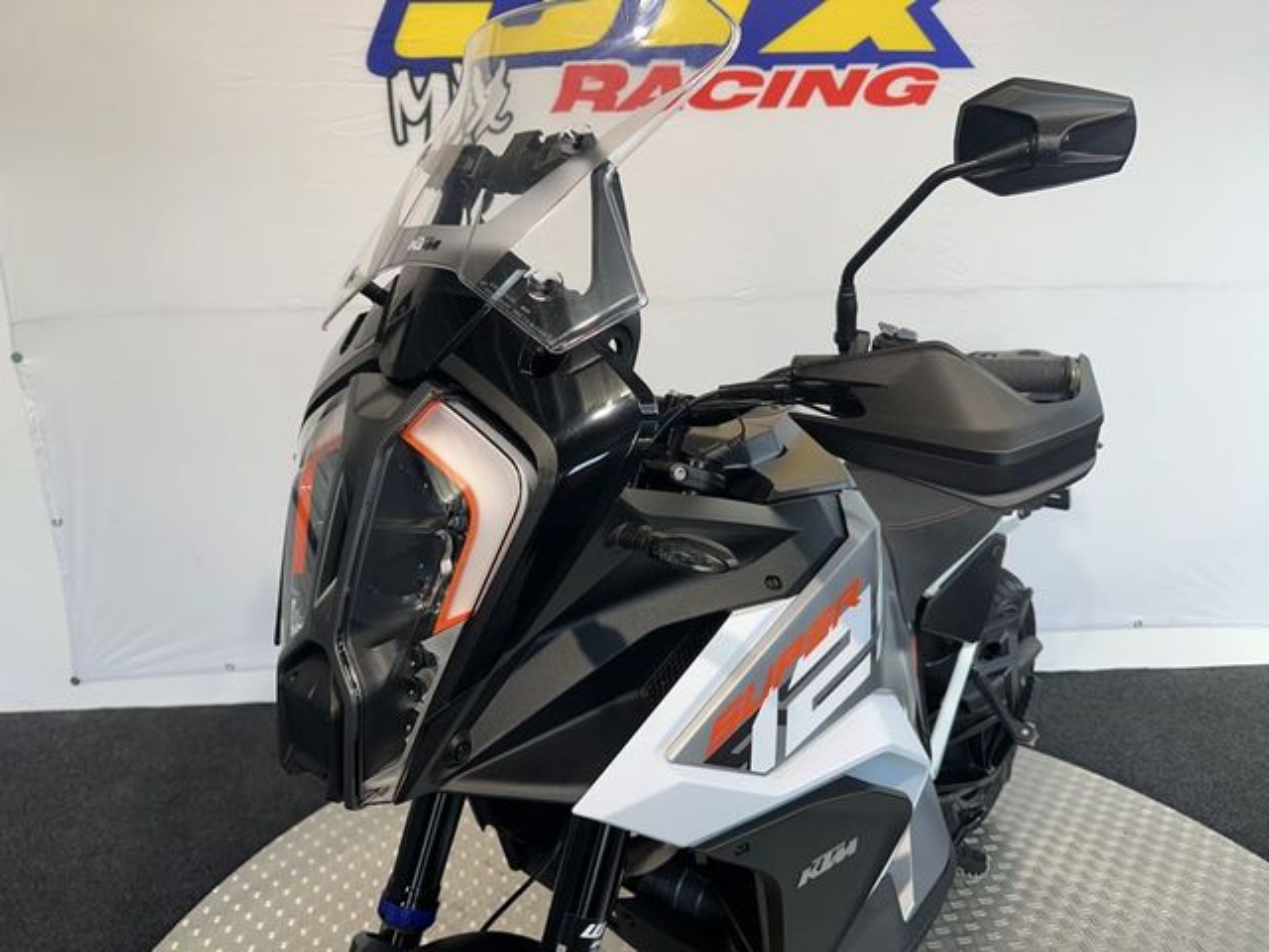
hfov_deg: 71.6
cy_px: 476
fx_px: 880
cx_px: 634
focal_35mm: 24
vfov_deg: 56.8
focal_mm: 6.86
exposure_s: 1/121
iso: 64
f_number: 1.78
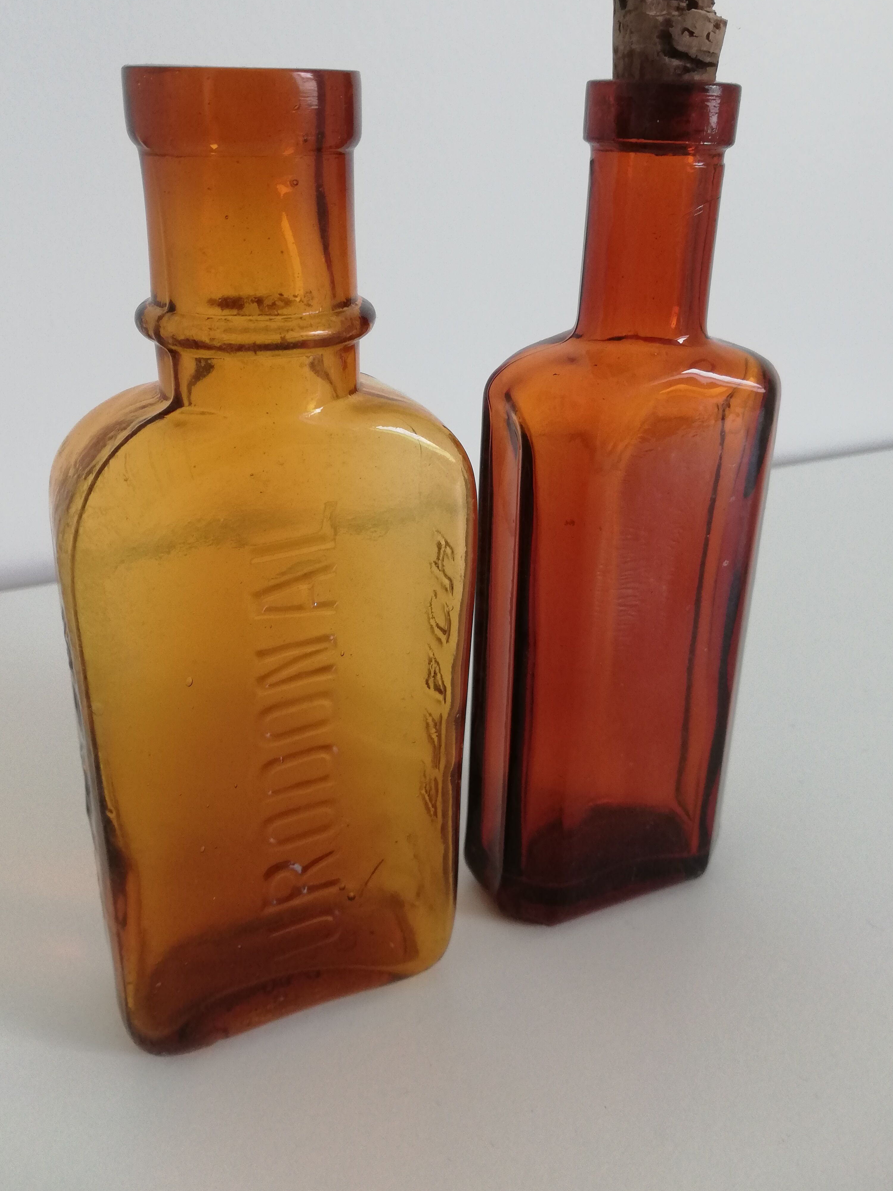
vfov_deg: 59.8
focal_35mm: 30
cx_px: 429
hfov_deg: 46.8
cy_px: 521
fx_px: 1032
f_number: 2.2
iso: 160
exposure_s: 1/33.3
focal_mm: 3.81
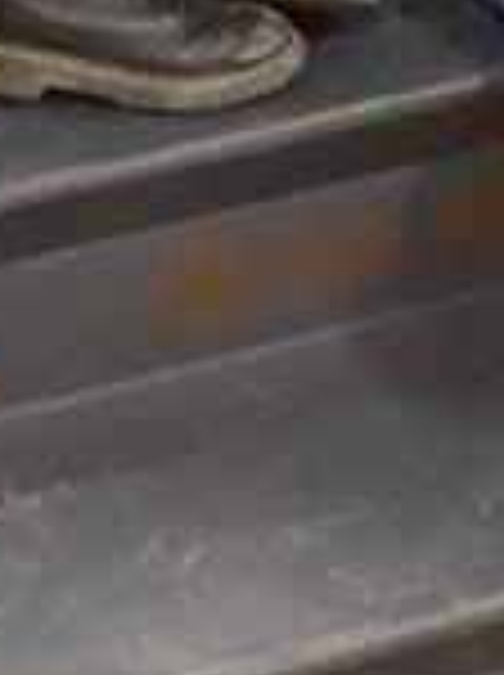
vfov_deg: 8.0
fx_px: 4127
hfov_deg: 7.0
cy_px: -1382
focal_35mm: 212
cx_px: 220
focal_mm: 3.3
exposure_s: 1/50
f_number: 2.4
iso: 125
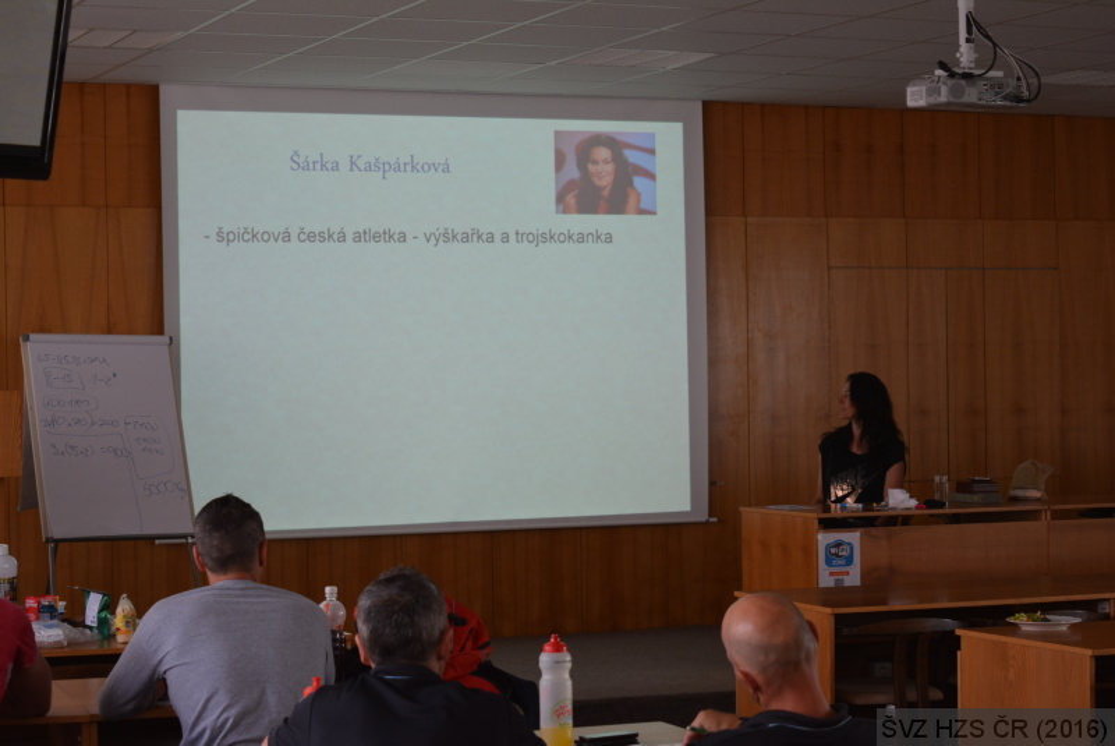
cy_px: 373
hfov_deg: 24.6
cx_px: 558
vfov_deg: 16.6
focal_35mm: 82
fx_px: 2557
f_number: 5.6
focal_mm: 55
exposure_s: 1/60
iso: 560
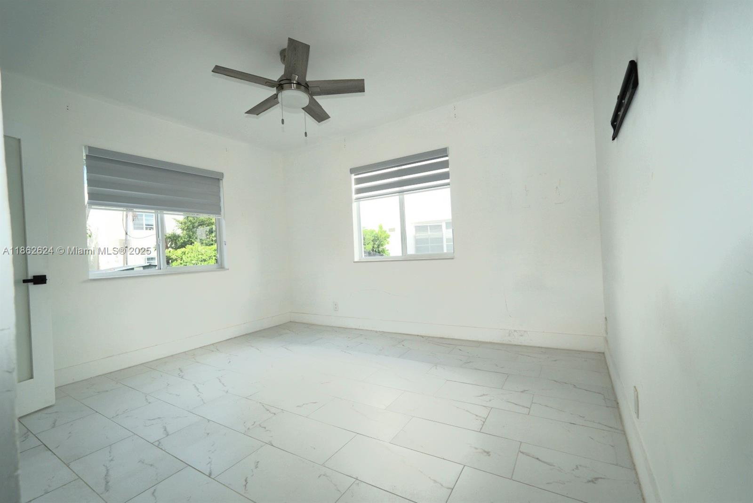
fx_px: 314
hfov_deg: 100.4
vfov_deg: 77.4
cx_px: 376
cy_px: 252
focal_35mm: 15
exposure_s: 1/161
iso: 100
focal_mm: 10
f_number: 4
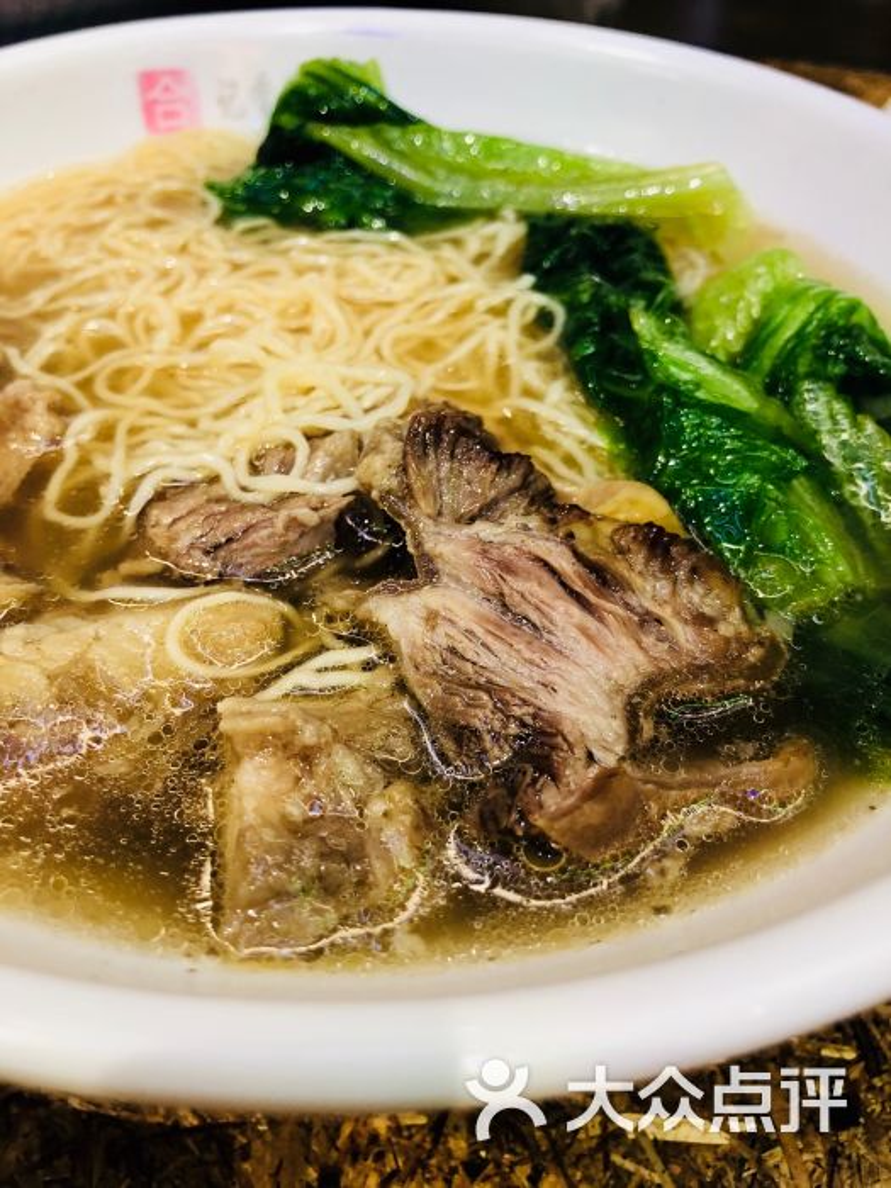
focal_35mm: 28
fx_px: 961
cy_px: 594
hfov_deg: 49.7
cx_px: 446
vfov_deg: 63.4
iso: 40
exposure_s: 1/25
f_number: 1.8
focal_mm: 4
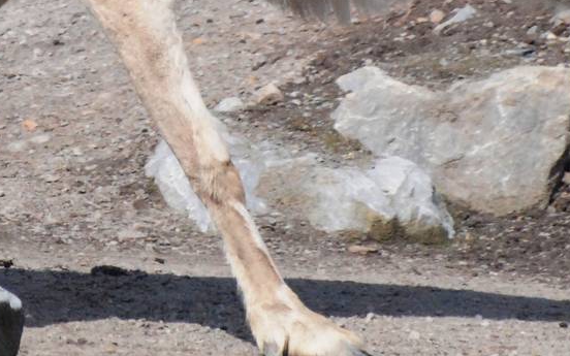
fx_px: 20676
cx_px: 36
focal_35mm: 1331
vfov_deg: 1.0
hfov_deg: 1.6
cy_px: -147
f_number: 7.1
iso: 1600
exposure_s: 1/3200
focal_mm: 300
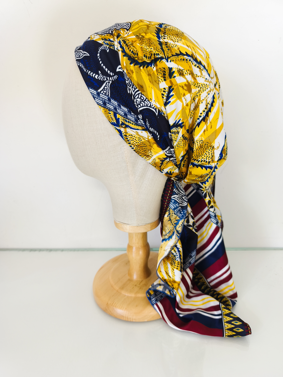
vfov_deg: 73.9
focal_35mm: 23
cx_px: 142
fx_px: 251
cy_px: 188
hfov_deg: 58.9
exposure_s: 1/30
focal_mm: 6.14
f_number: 1.65
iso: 50
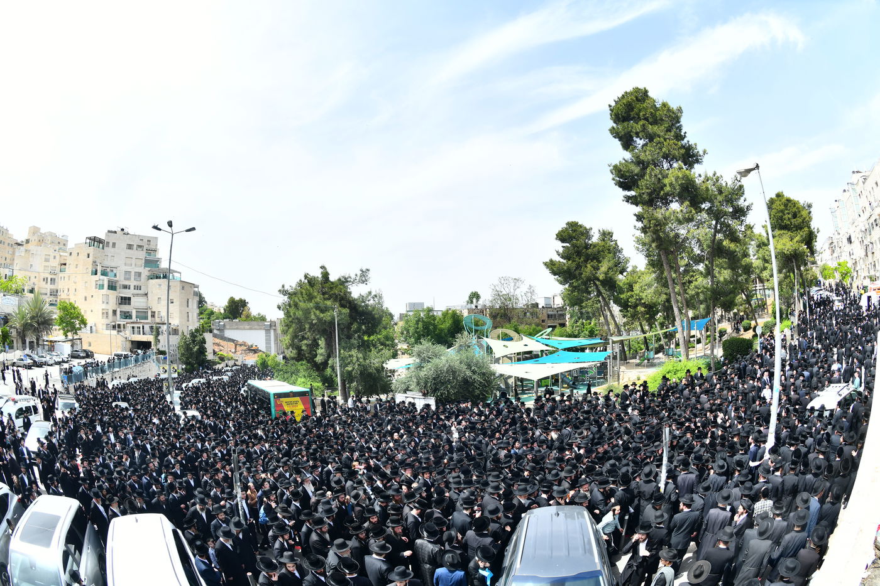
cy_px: 293
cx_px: 440
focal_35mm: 16
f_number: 8
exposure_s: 1/200
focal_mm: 16
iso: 125
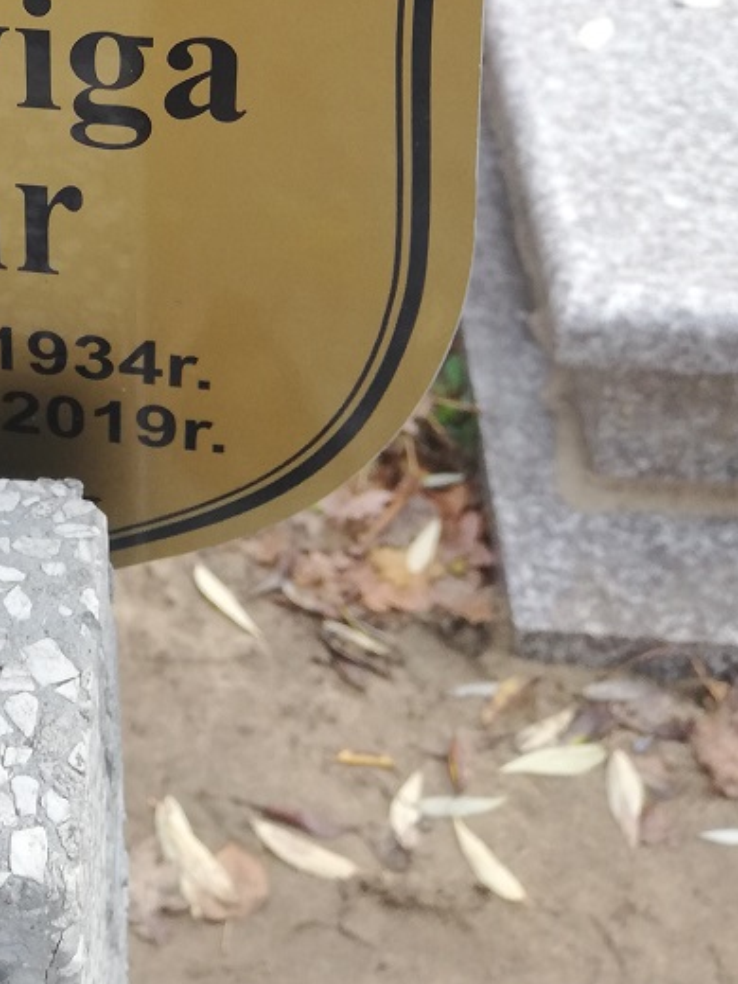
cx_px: -102
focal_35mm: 60
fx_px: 1706
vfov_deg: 29.1
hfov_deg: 22.8
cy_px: -100
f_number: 2.2
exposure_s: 1/100
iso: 80
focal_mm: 3.81
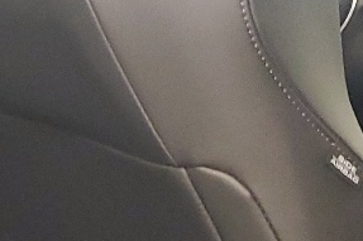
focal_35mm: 151
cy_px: 127
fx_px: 1522
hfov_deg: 12.6
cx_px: -263
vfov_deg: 9.1
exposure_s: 1/17
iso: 293
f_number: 1.5
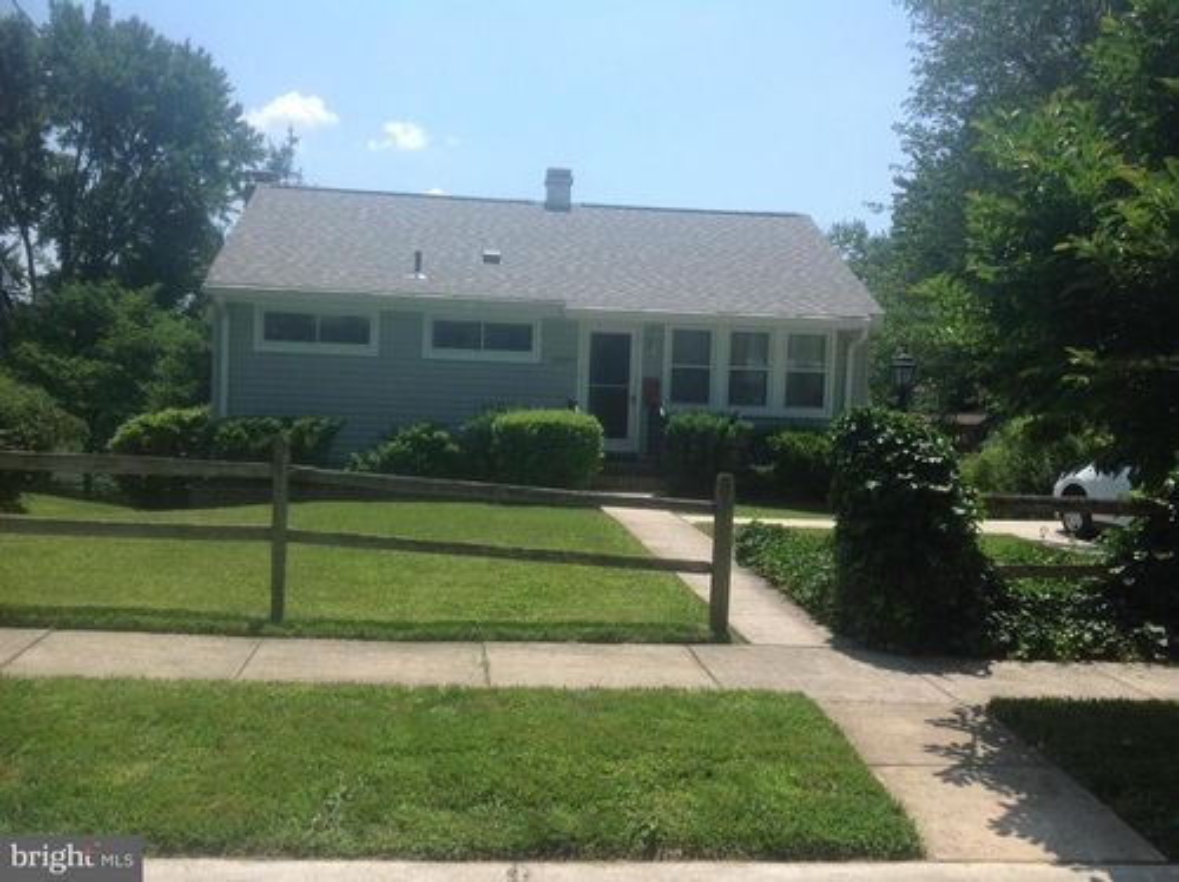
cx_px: 590
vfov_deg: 40.6
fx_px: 1191
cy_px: 441
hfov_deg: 52.7
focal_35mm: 35
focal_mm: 4.28
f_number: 2.4
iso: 50
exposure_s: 1/1779
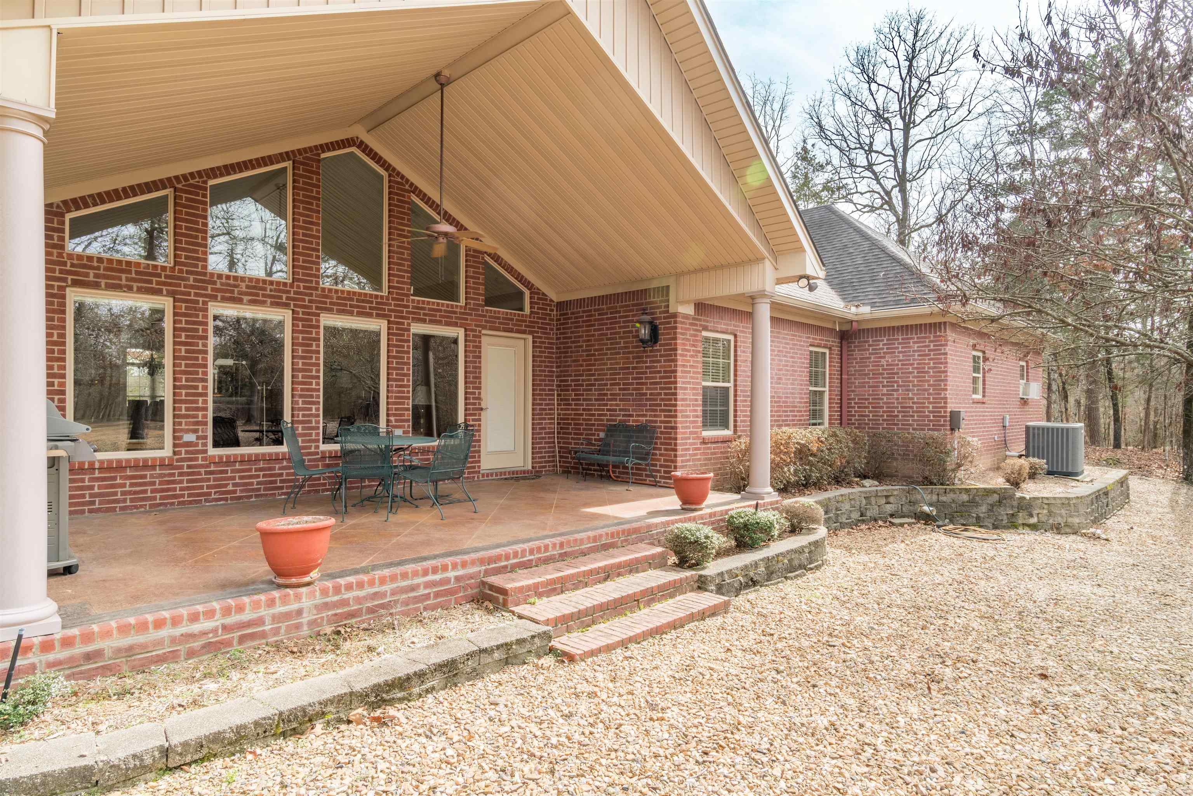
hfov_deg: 85.4
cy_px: 398
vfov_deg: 63.2
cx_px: 596
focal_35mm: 20
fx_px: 646
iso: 200
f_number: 11
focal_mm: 13
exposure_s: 1/60
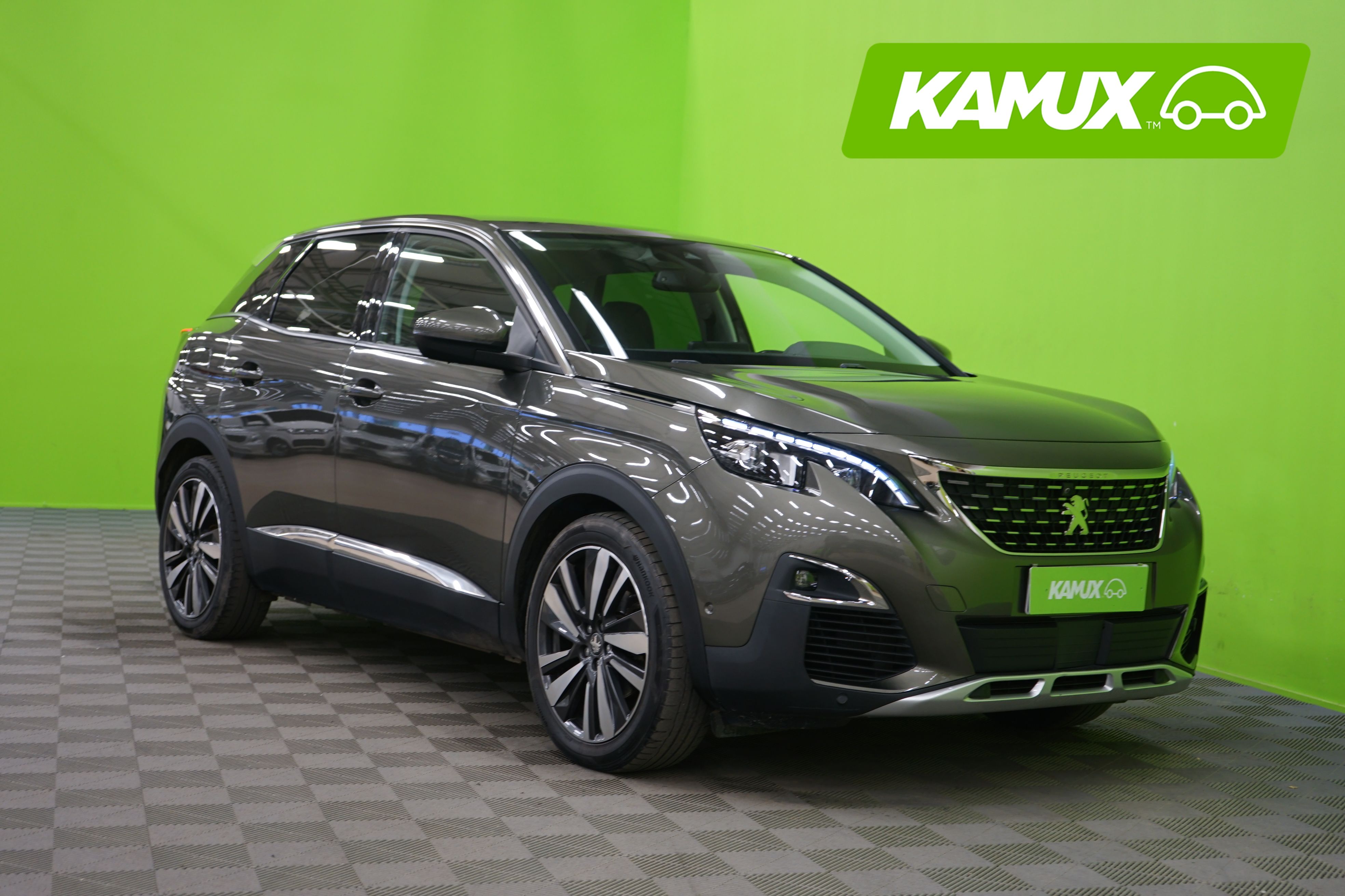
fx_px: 1905
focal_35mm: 51
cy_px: 448
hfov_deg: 38.9
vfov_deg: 26.5
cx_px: 672
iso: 400
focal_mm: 51
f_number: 4.5
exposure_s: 1/8
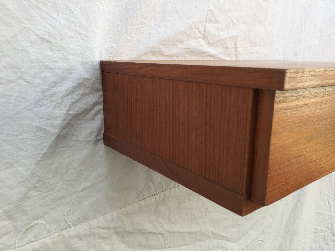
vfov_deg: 48.2
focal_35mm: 29
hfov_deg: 61.7
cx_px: 168
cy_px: 126
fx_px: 281
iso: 32
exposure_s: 1/311
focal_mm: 4.15
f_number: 2.2
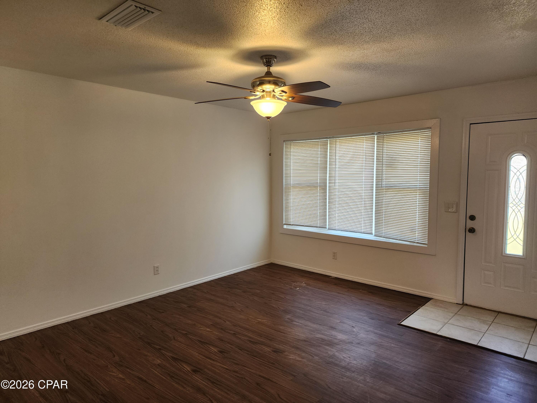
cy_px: 202
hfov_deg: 73.9
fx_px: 357
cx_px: 268
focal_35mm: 23
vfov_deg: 58.9
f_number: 1.8
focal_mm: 6.4
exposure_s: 1/120
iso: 160
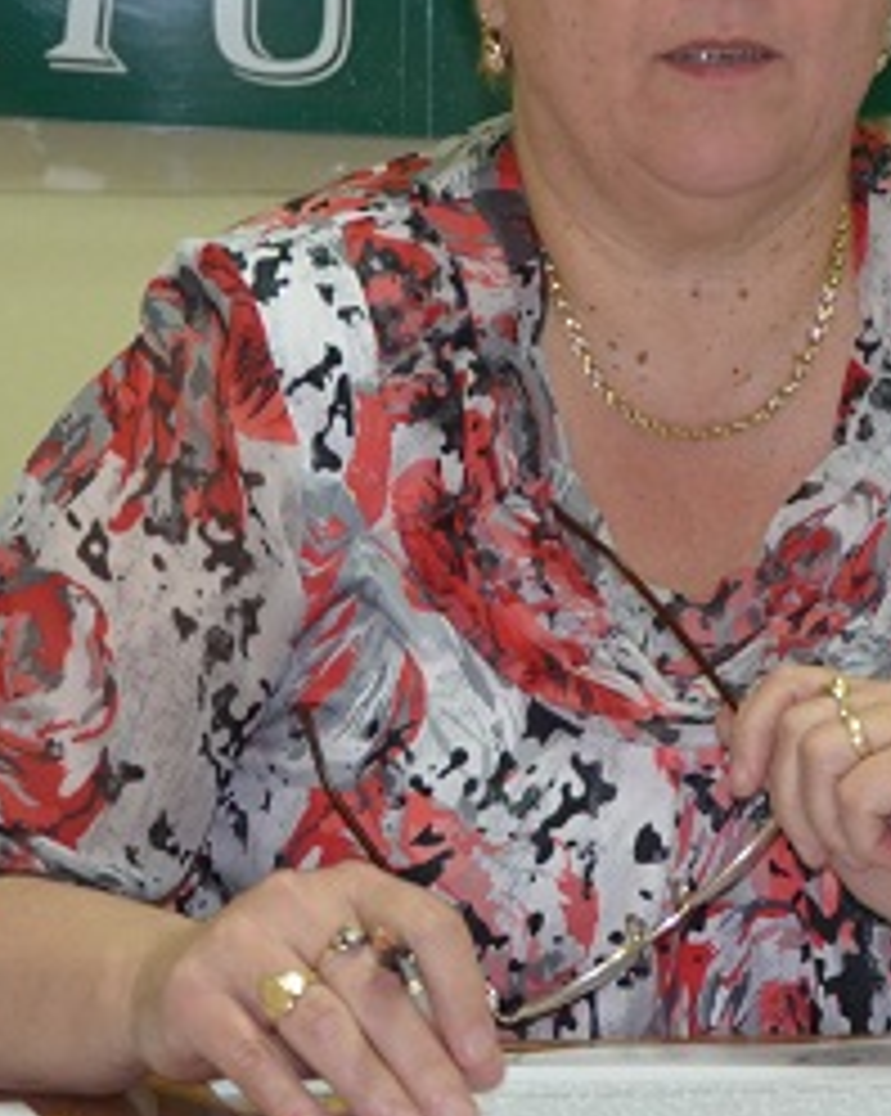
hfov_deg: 9.0
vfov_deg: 11.3
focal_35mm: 170
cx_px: 824
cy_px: 112
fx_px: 5611
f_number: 4.2
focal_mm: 30
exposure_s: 1/30
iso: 800
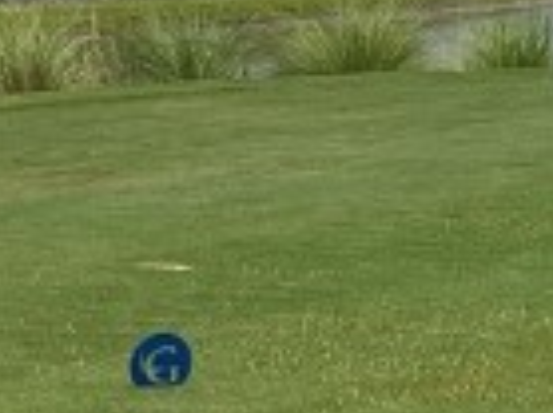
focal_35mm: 184
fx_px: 2937
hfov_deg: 10.1
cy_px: -222
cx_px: 1042
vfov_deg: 7.9
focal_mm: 5.1
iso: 32
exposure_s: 1/7937
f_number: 1.6
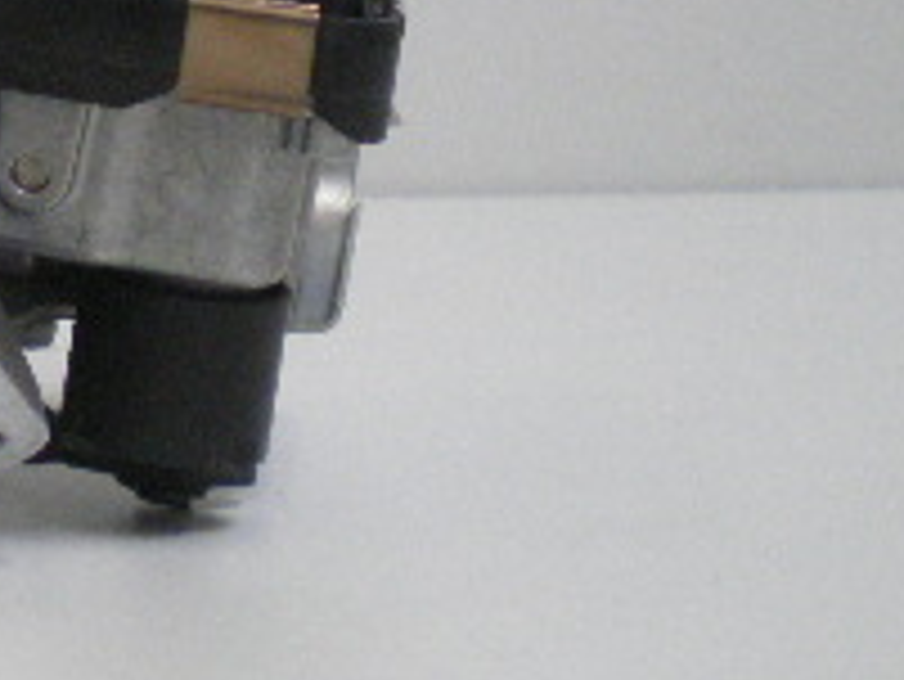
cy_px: -68
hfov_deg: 15.1
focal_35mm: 121
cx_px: -432
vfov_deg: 12.1
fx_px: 3162
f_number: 3.1
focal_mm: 6.3
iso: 400
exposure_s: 1/30
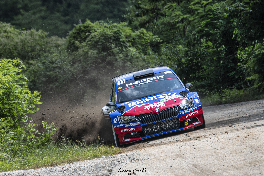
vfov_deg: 2.3
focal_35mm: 600
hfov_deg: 3.4
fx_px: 4400
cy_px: 88
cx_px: 132
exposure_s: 1/1250
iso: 320
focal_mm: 400
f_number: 5.6
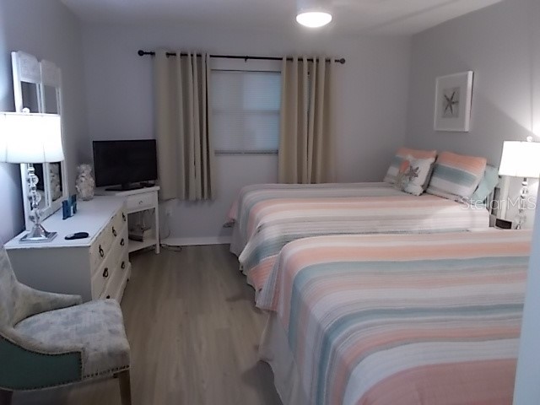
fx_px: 406
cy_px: 202
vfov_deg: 53.1
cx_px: 270
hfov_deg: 67.3
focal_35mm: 26
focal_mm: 4.6
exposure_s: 1/25
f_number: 3.2
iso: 200
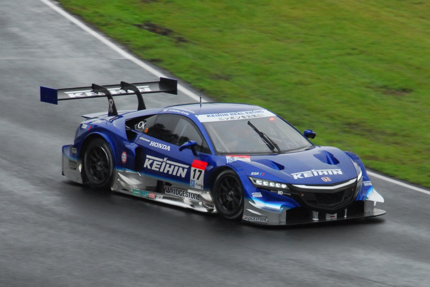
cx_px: 215
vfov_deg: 6.1
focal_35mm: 225
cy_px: 144
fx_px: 2690
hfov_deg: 9.1
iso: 800
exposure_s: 1/400
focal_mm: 150
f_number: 10
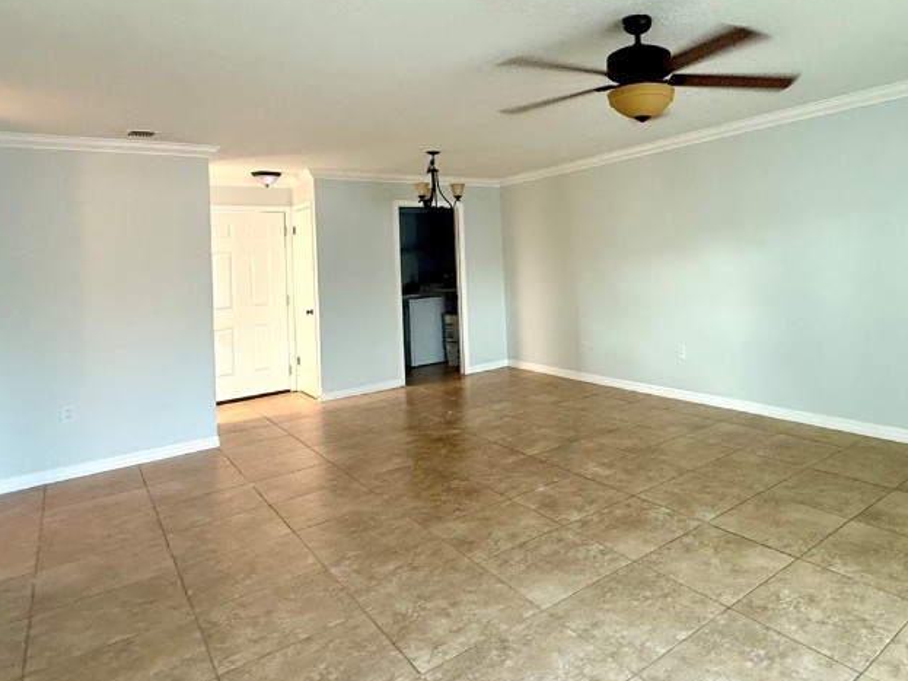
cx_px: 593
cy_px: 236
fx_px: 603
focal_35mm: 23
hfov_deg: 72.1
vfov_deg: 57.8
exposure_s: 1/60
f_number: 2.2
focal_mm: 2.22
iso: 400
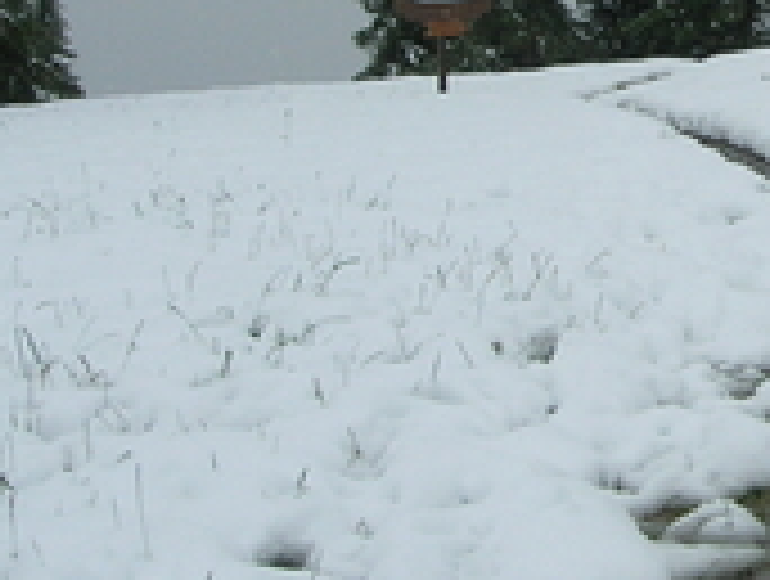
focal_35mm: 133
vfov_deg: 11.0
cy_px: -49
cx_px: 973
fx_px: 2965
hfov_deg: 14.3
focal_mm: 7.8
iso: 64
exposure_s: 1/801
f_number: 4.8
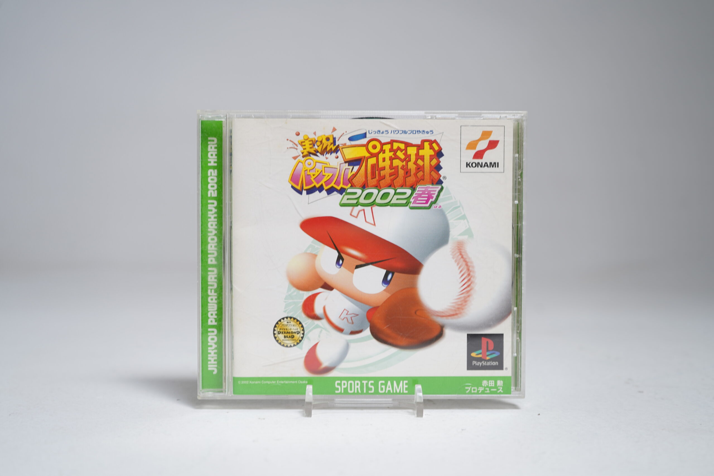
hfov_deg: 41.1
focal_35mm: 48
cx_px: 357
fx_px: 952
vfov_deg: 28.1
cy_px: 238
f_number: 5.6
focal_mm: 48
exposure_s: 1/6
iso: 100
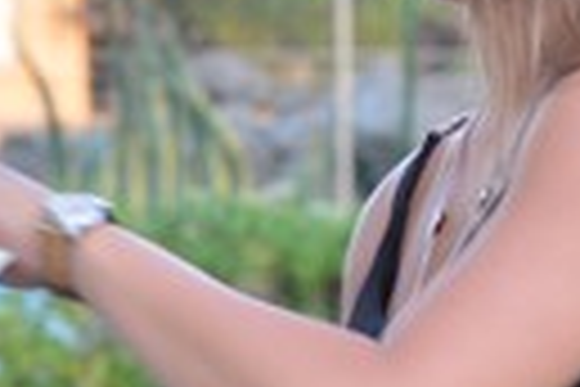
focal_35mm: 397
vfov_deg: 3.5
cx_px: -49
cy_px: 245
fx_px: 6396
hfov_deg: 5.2
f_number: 8
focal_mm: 80
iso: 800
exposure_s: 1/50
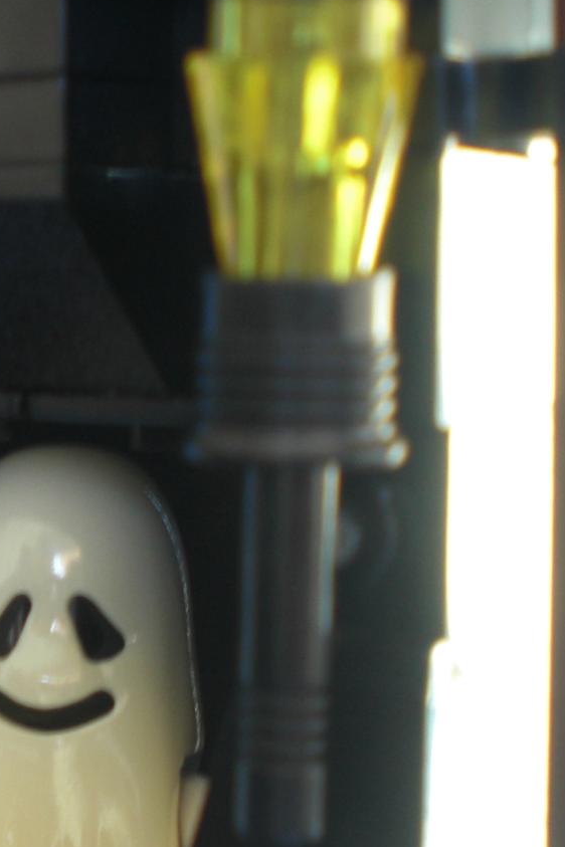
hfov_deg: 14.9
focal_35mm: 90
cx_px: -15
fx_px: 2119
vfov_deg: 22.6
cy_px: 532
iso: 64
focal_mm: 6.3
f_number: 3.1
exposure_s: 1/10
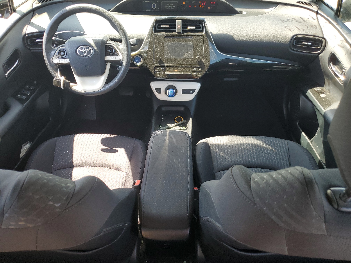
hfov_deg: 67.3
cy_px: 132
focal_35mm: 26
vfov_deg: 53.1
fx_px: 264
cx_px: 176
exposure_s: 1/179
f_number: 1.5
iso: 50
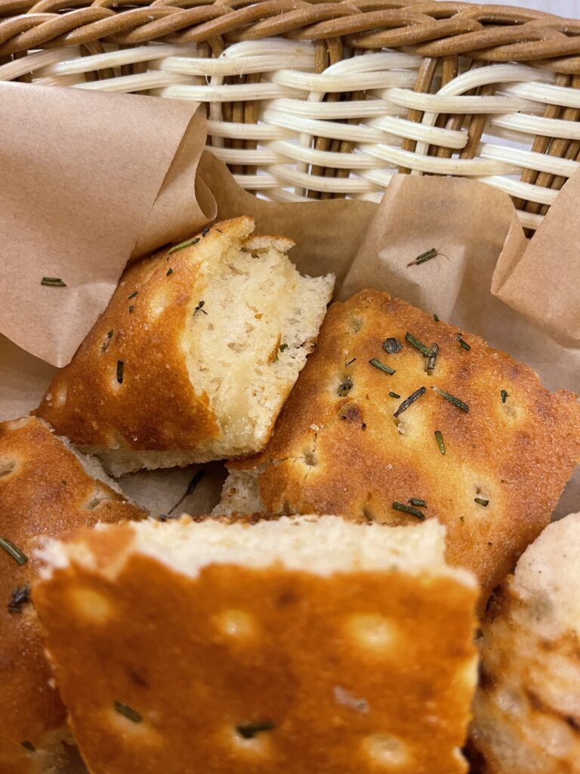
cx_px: 290
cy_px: 387
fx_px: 559
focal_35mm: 25
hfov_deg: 54.9
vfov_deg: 69.4
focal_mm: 5.1
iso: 200
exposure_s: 1/50
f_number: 1.6
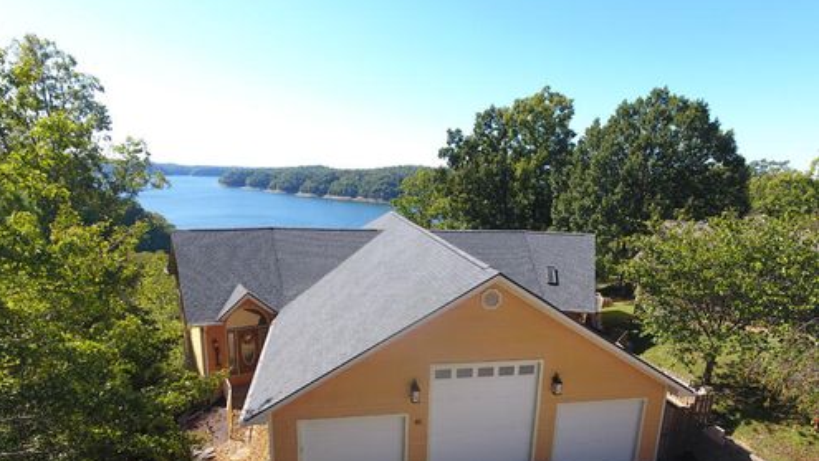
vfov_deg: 51.0
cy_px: 292
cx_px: 407
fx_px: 478
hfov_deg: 81.2
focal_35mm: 22
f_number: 2.8
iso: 100
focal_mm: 3.61
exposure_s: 1/356
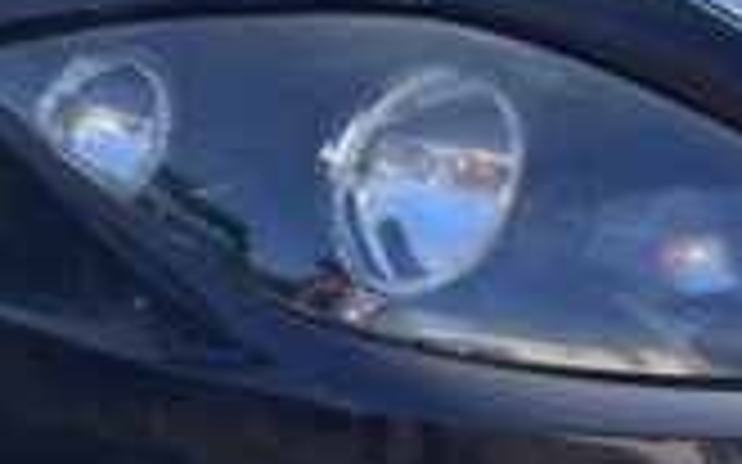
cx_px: -9
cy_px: 59
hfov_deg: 15.3
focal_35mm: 134
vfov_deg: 9.7
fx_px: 2709
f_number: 1.6
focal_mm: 5.1
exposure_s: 1/1355
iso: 50
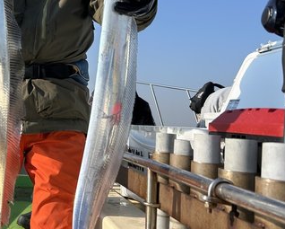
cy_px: 71
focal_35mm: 51
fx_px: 431
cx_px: 18
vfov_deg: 29.5
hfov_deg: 34.2
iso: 50
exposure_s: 1/4630
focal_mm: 5.7
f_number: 1.5
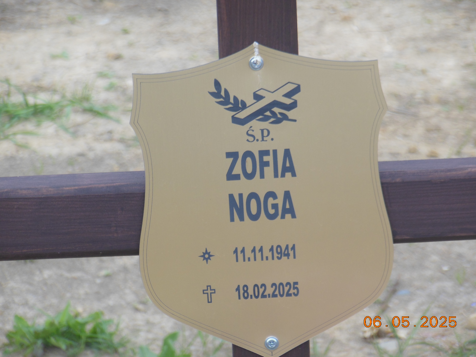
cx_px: 238
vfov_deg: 5.9
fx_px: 3438
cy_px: 178
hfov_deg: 7.9
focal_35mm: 250
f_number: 5.8
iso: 125
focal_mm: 45
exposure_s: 1/160
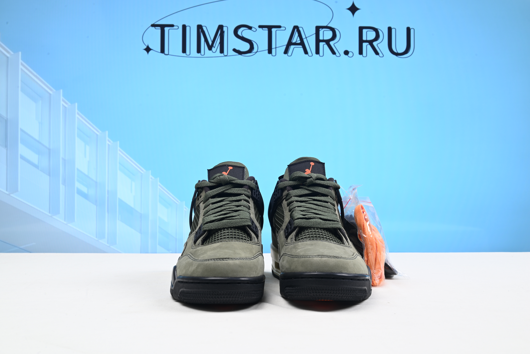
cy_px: 177
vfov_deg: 34.2
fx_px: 574
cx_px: 265
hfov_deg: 49.5
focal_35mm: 39
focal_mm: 39
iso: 100
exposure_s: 1/2
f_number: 16
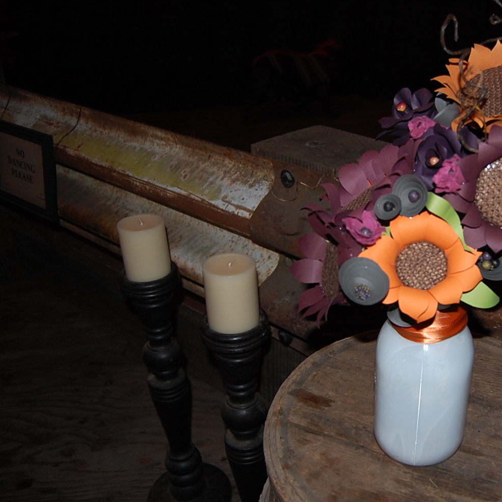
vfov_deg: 47.2
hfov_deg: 45.6
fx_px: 574
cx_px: 375
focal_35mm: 35
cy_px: 249
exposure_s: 1/60
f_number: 3.5
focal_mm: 18
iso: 400
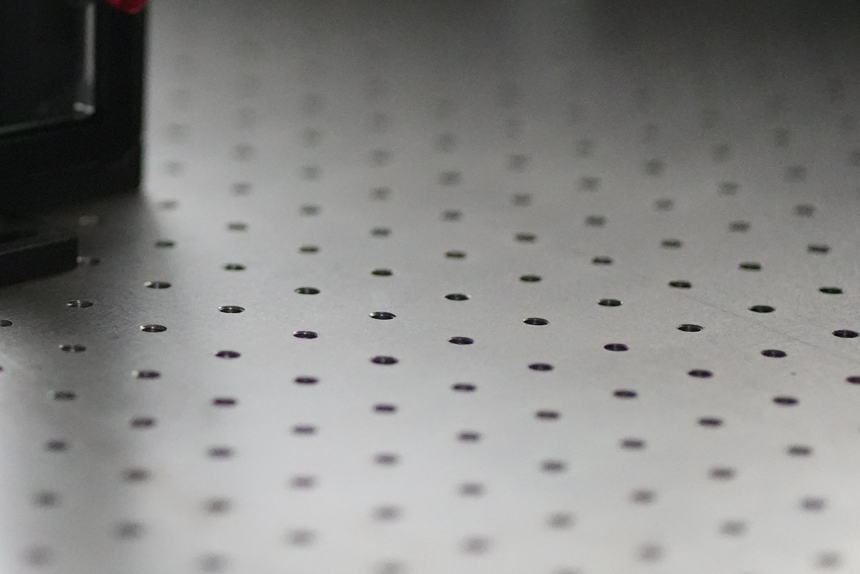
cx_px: -27
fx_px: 4921
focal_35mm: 206
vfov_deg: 6.6
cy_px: -80
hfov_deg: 9.9
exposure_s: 1/100
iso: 12800
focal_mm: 85
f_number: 1.8
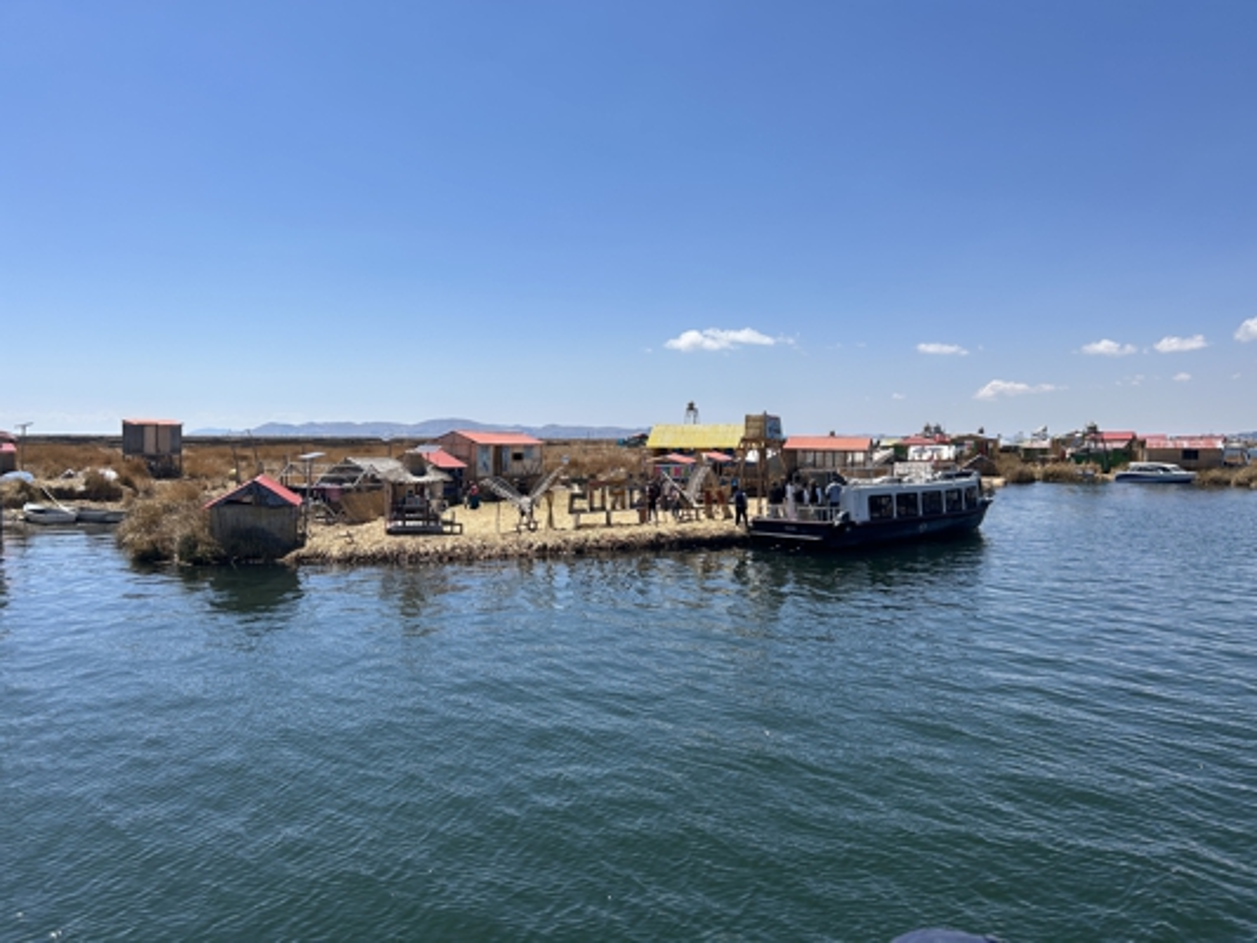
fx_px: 944
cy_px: 472
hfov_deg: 67.3
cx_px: 628
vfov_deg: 53.1
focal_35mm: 26
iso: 50
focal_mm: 5.7
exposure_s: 1/5882
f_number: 1.5
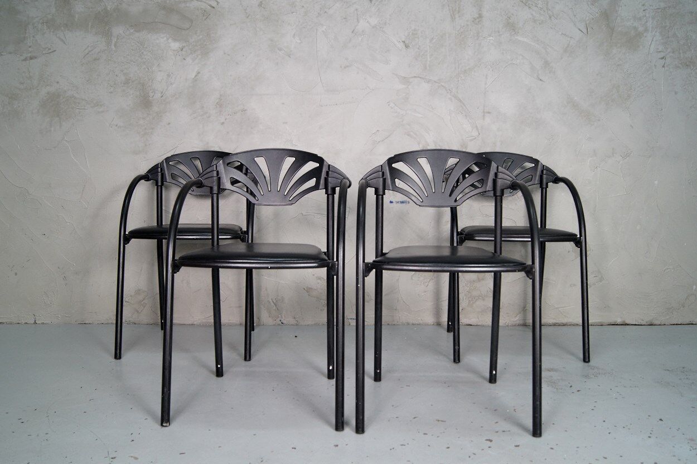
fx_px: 639
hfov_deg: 57.2
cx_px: 348
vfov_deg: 39.9
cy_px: 232
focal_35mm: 33
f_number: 5.6
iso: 400
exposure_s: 1/30
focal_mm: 22
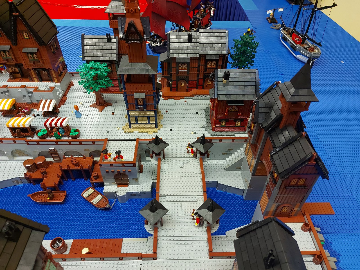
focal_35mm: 24
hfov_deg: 71.6
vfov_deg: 56.8
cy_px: 135
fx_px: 250
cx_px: 180
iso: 200
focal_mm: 5.23
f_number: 1.8
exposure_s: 1/50
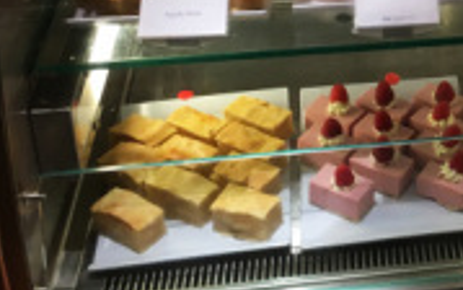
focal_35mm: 86
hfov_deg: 22.6
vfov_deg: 14.4
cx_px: 520
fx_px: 1086
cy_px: -109
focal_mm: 4.15
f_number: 2.2
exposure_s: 1/30
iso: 64
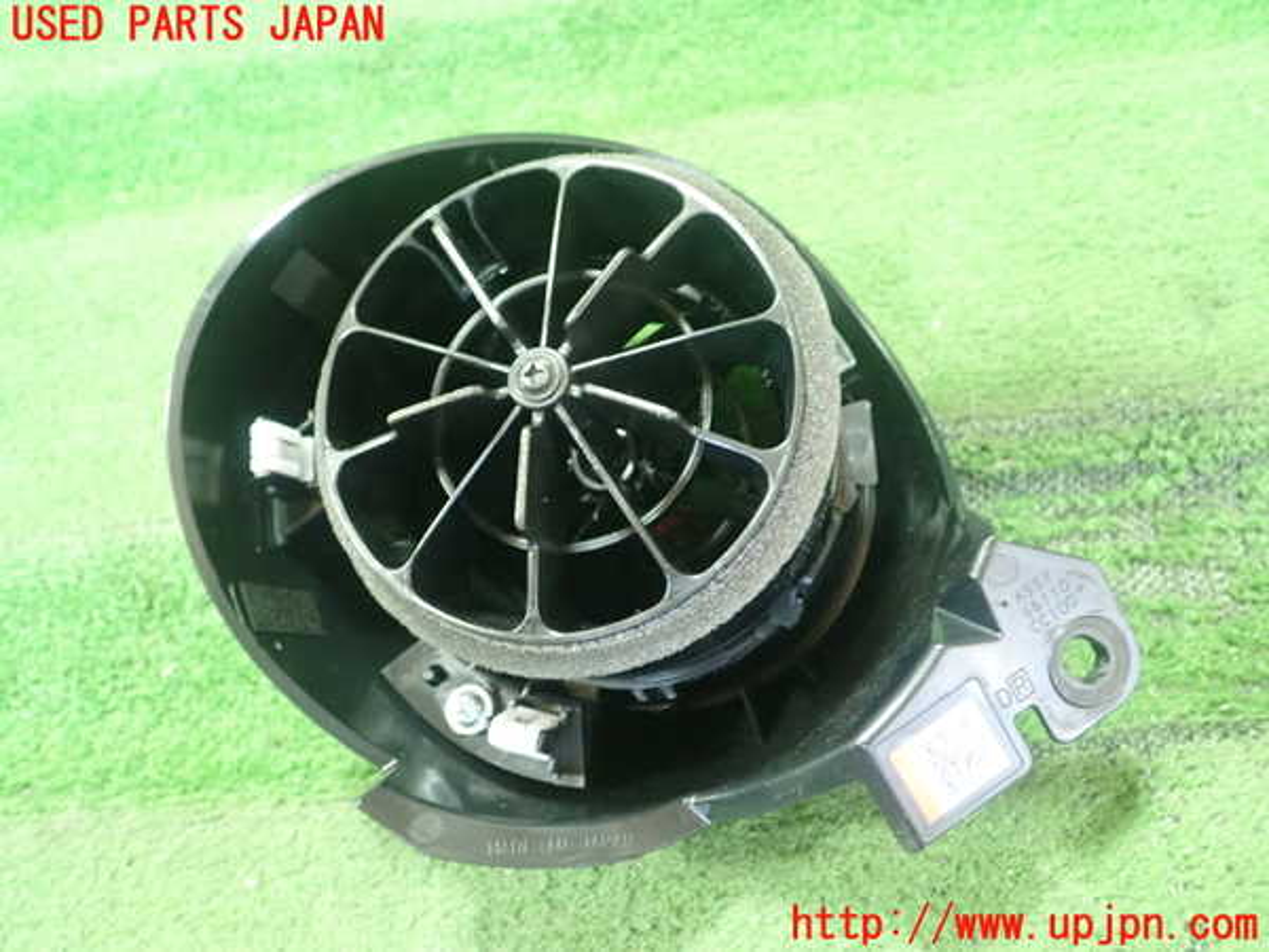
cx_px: 634
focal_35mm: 30
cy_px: 476
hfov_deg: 60.0
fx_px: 1100
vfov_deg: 46.8
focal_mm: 5.5
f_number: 2.3
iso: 800
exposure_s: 1/80
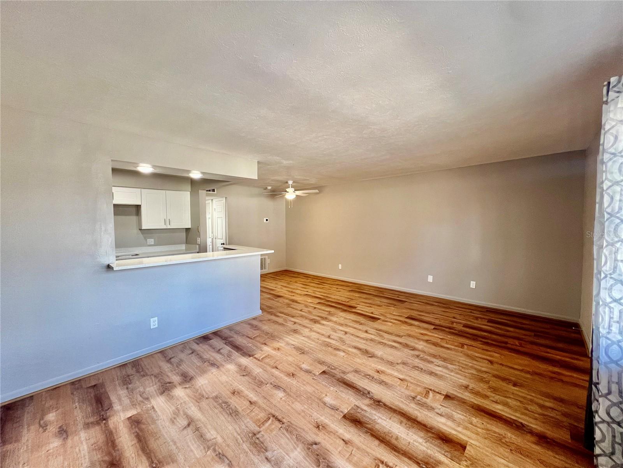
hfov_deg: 106.2
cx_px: 312
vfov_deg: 89.9
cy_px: 234
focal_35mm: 13
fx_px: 234
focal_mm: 1.57
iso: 200
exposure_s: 1/60
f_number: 1.8
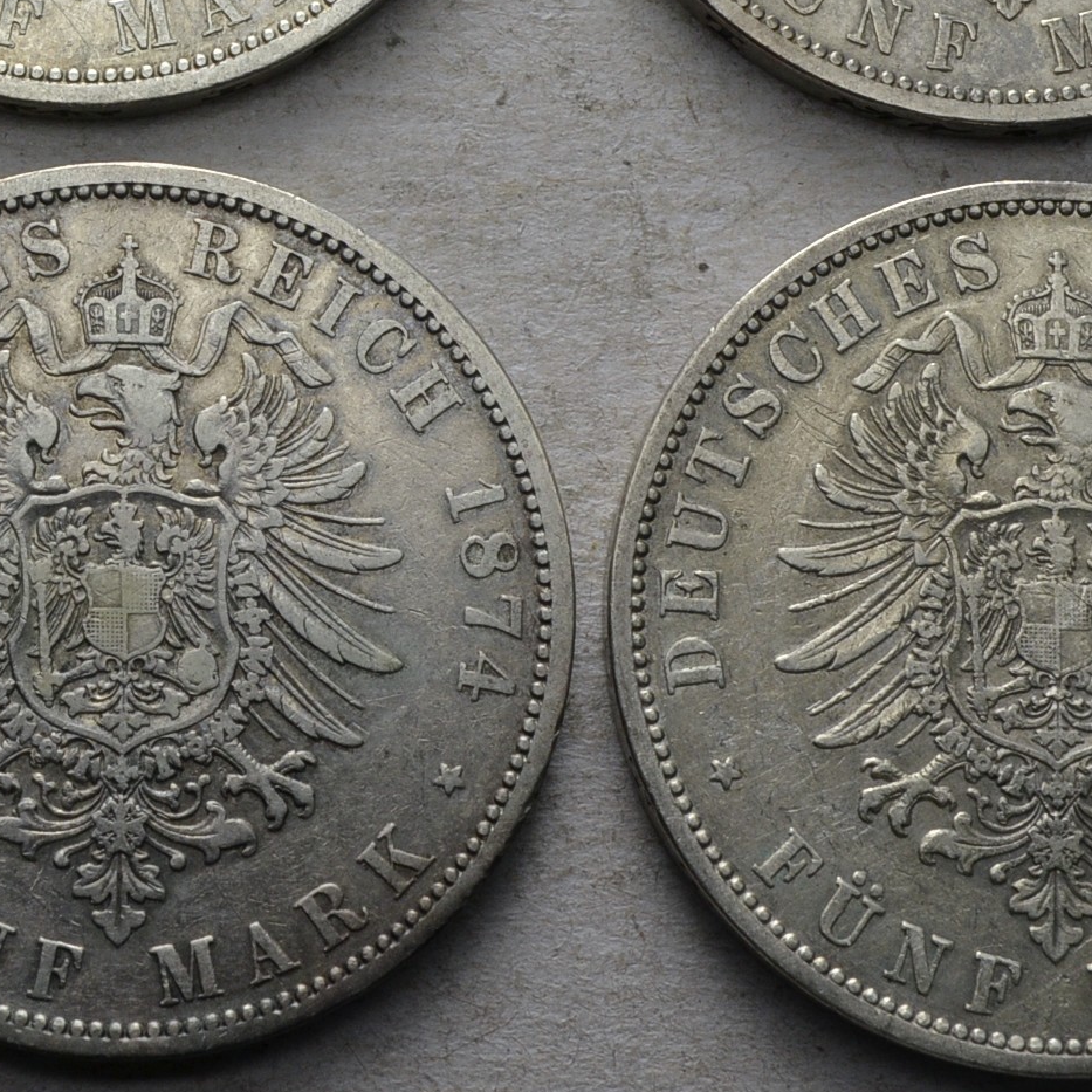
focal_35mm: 121
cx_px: 119
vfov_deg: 14.3
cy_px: 183
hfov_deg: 14.3
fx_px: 4319
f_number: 14
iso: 400
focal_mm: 36
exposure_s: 1/250
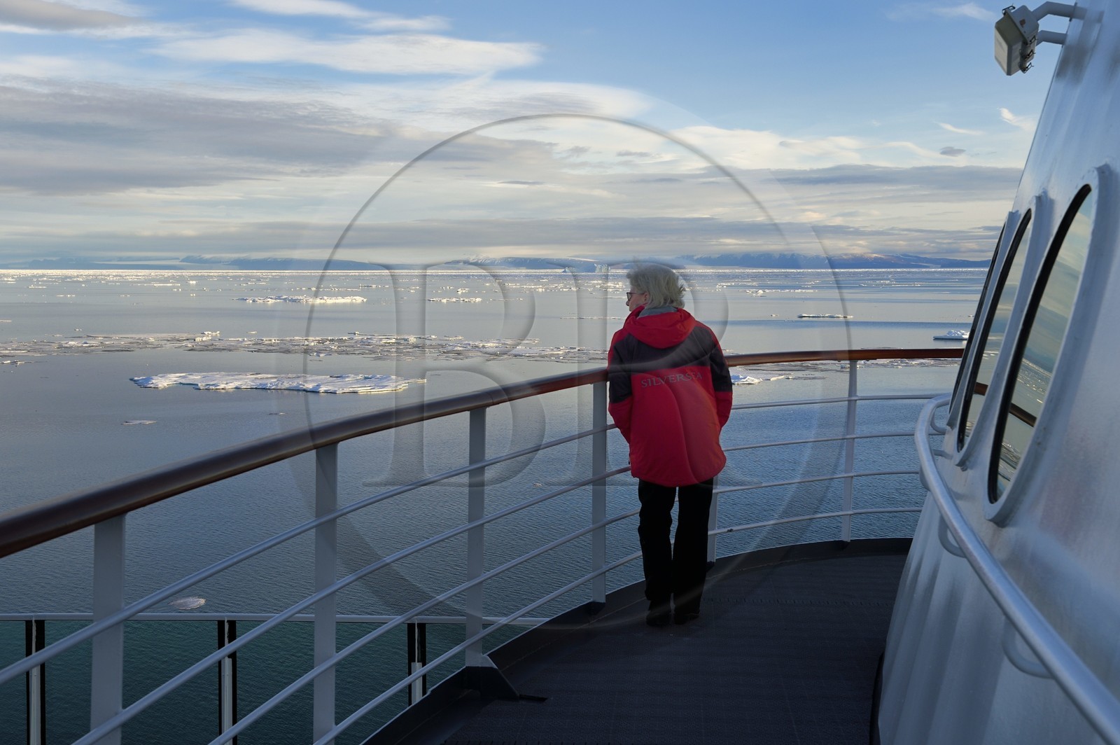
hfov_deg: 41.1
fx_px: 1492
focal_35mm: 48
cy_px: 372
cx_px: 560
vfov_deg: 28.0
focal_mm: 48
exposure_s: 1/250
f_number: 10
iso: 200
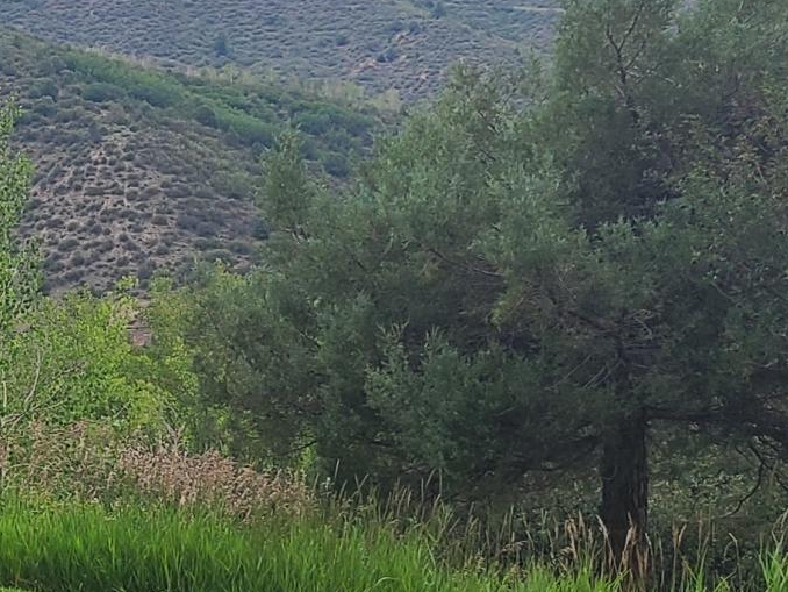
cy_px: 407
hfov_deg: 14.6
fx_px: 2619
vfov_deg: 12.9
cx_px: -710
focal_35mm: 115
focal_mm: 5.4
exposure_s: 1/829
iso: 40
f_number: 1.8
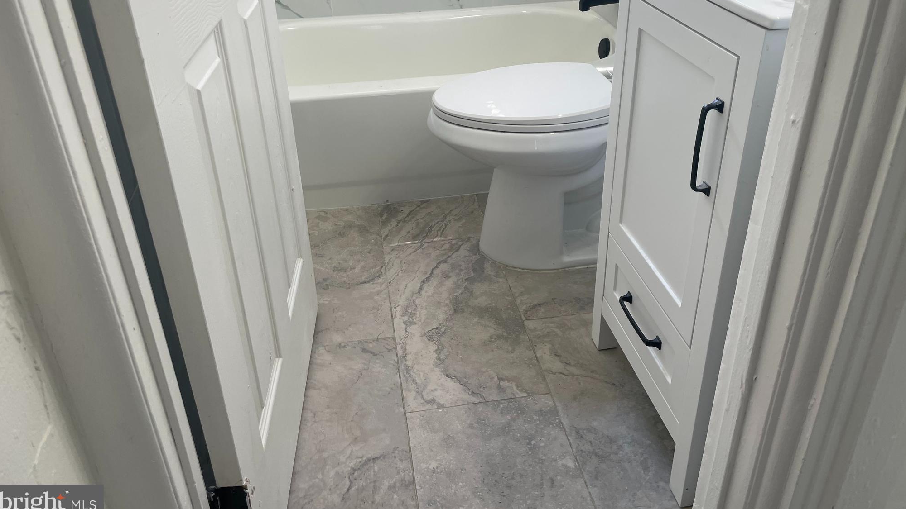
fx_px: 697
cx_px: 454
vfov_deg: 39.7
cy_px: 174
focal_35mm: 29
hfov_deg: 66.1
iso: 50
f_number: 1.6
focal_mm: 4.2
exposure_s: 1/121
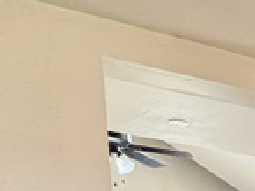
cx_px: 491
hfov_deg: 16.7
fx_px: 678
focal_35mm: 92
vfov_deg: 12.9
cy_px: 438
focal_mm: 1.57
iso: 400
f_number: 1.8
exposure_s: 1/60
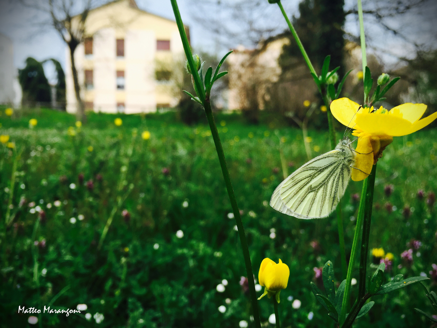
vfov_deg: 48.2
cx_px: 218
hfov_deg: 61.7
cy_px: 164
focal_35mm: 29
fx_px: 366
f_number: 2.2
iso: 32
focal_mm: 4.15
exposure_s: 1/100
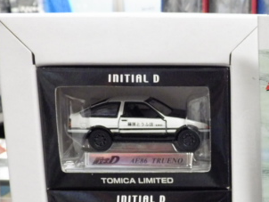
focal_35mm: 72
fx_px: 560
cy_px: 174
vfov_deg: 20.1
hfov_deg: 25.5
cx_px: 279
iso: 800
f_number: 3.4
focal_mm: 6.2
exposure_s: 1/30
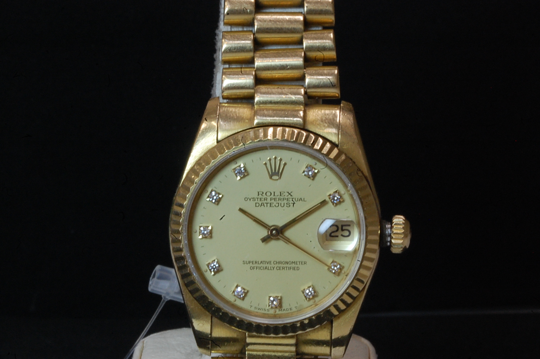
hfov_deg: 15.2
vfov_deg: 10.1
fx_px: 2023
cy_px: 180
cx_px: 270
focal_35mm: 135
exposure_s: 1/4
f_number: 45
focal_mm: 90
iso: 800
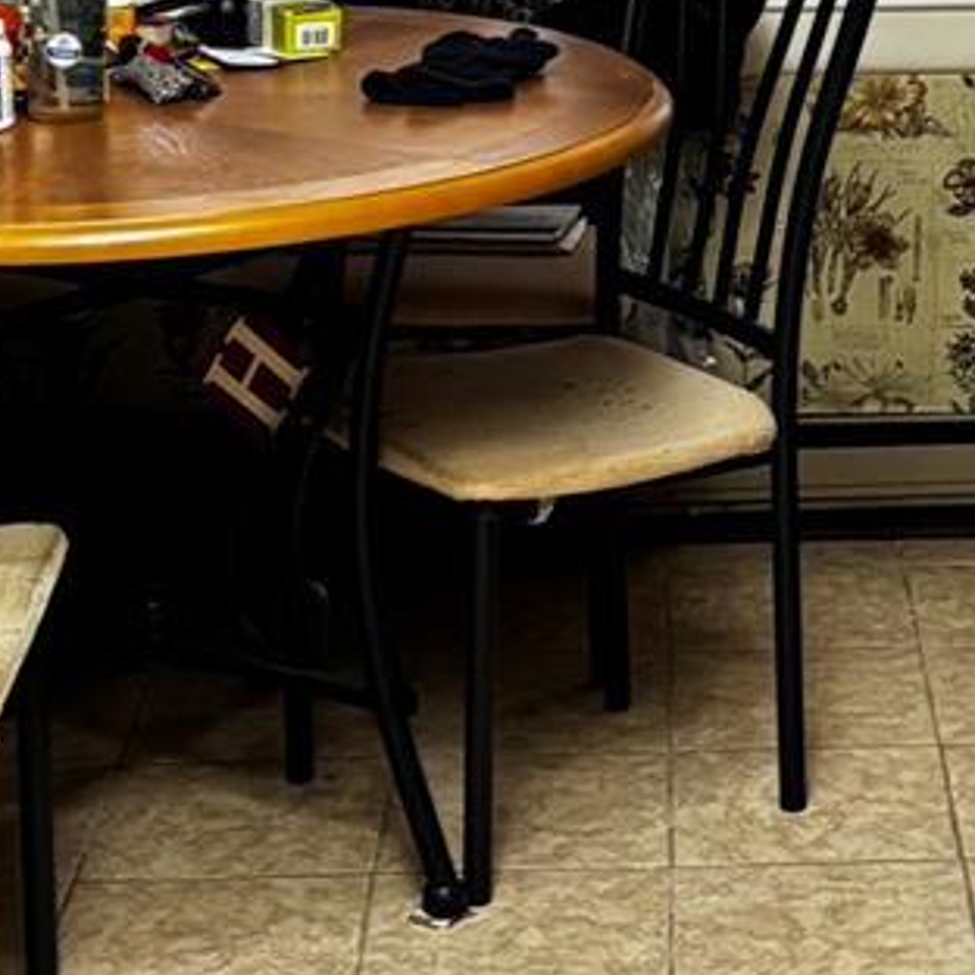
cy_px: -22
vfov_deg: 15.1
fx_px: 3601
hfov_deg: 15.2
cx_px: 878
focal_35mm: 113
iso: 500
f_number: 1.6
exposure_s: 1/40
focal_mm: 5.96
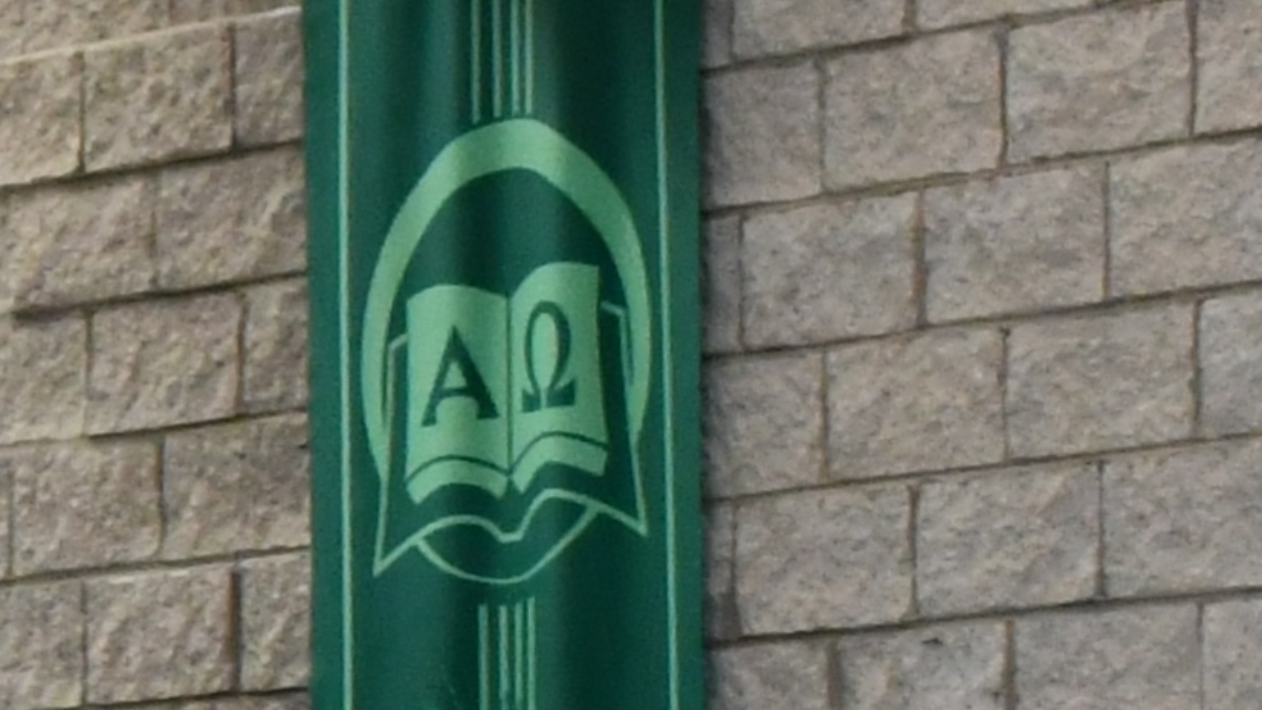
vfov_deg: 3.3
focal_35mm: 367
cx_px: -2252
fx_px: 12283
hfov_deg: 5.6
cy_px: 1399
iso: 2000
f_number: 7.1
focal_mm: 35
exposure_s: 1/200
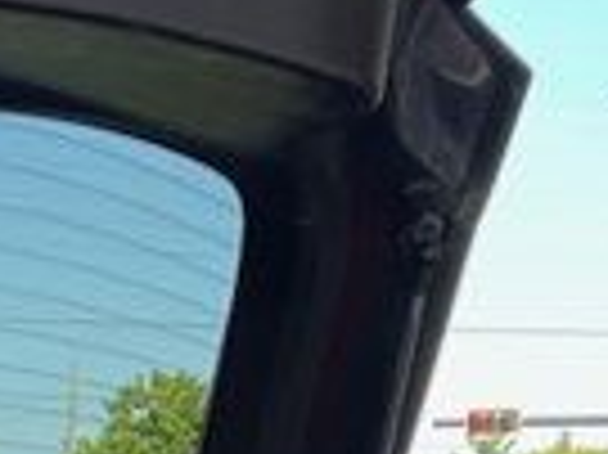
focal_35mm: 197
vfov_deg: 6.9
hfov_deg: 9.5
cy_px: 1232
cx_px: -518
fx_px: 3457
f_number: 1.5
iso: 50
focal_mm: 5.7
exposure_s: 1/367
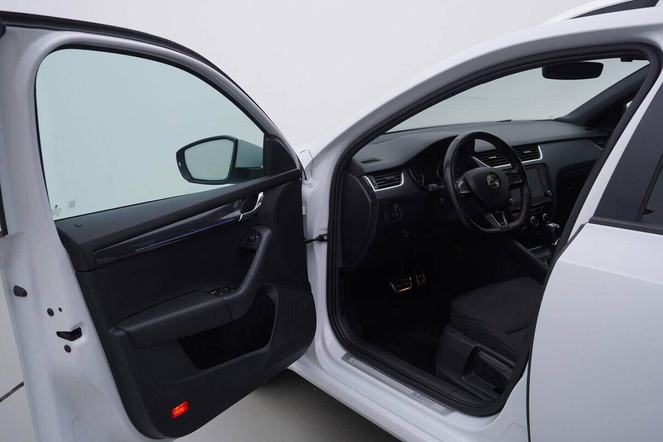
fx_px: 663
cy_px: 221
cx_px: 332
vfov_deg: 36.9
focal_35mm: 36
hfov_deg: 53.1
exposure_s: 1/80
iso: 125
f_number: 4
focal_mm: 24
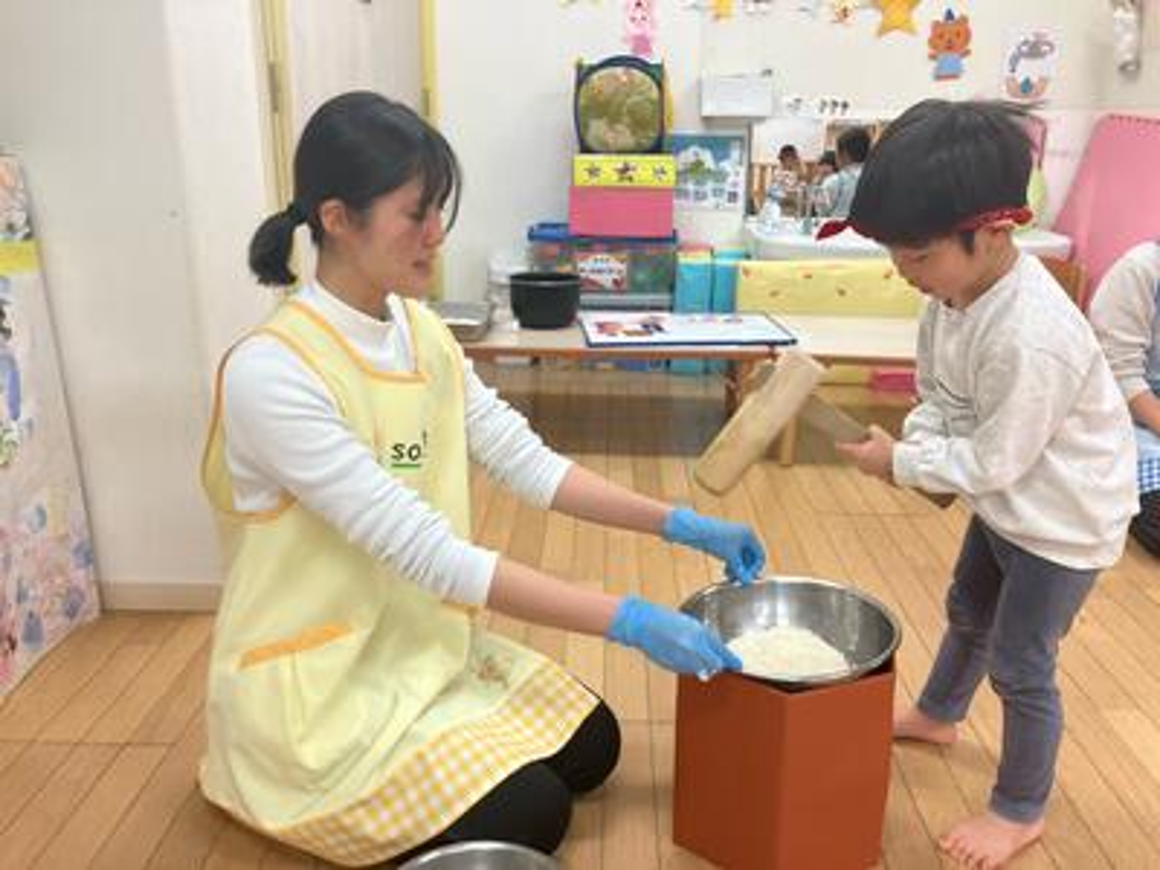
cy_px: 435
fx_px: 938
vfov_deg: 49.7
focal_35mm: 28
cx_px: 580
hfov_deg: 63.4
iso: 80
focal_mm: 3.99
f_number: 1.8
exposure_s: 1/50
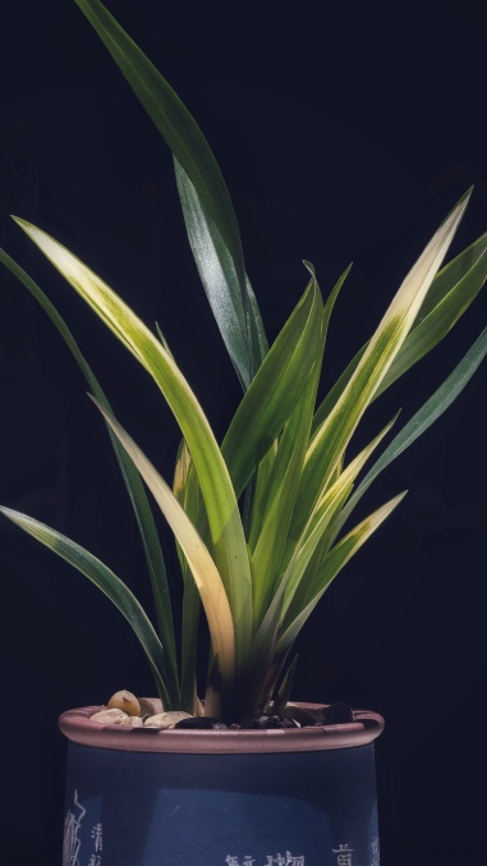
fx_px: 3580
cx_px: 155
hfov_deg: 7.8
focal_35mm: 156
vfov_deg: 13.8
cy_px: 464
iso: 80
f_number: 11
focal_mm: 56
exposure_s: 1/2
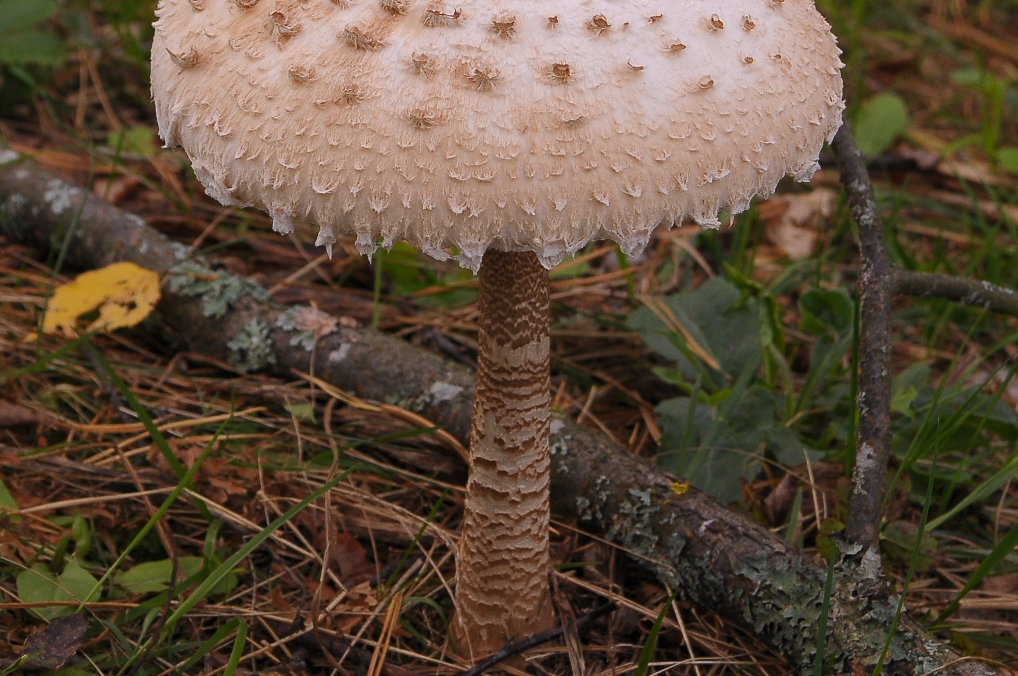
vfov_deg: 9.5
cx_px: 510
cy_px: 140
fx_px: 4067
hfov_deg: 14.3
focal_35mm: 144
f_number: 8
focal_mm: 46
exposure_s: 1/250
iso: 250
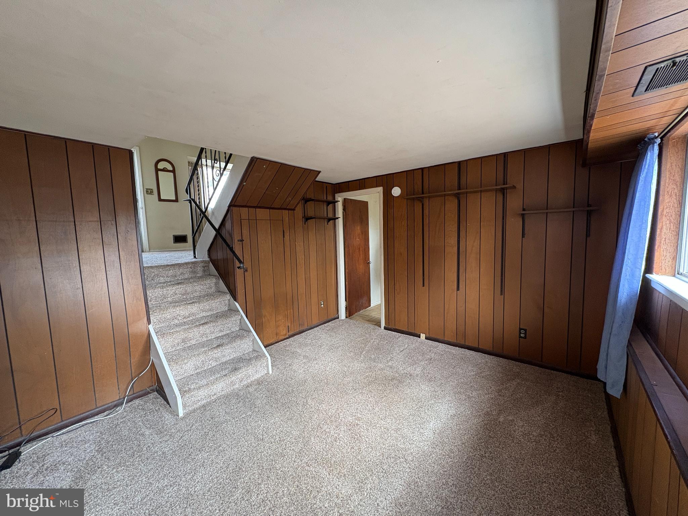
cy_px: 258
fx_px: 278
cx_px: 344
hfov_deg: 102.1
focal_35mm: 14
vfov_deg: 85.7
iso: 250
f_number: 2.2
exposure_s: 1/65
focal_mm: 2.22
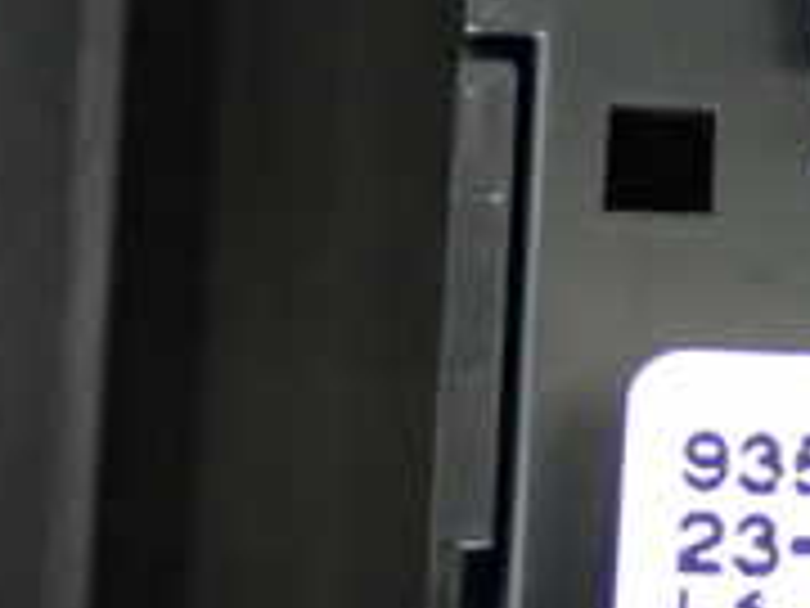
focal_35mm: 223
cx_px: 1066
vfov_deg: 6.6
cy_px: 685
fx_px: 5218
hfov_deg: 8.7
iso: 2500
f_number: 3.8
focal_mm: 11.88
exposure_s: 1/60
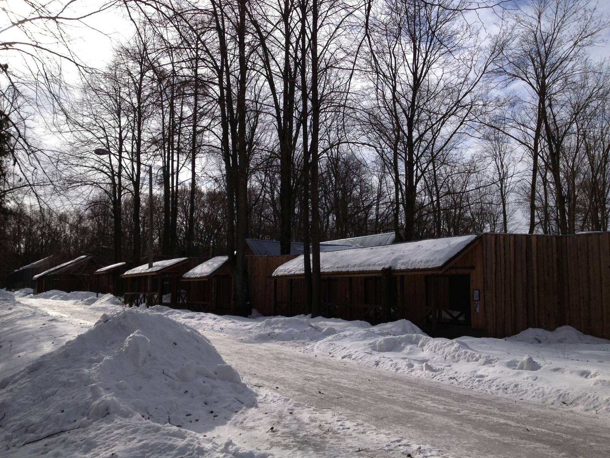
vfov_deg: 40.7
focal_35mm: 35
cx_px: 305
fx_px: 617
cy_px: 229
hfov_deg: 52.6
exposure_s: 1/2404
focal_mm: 4.28
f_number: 2.4
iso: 50
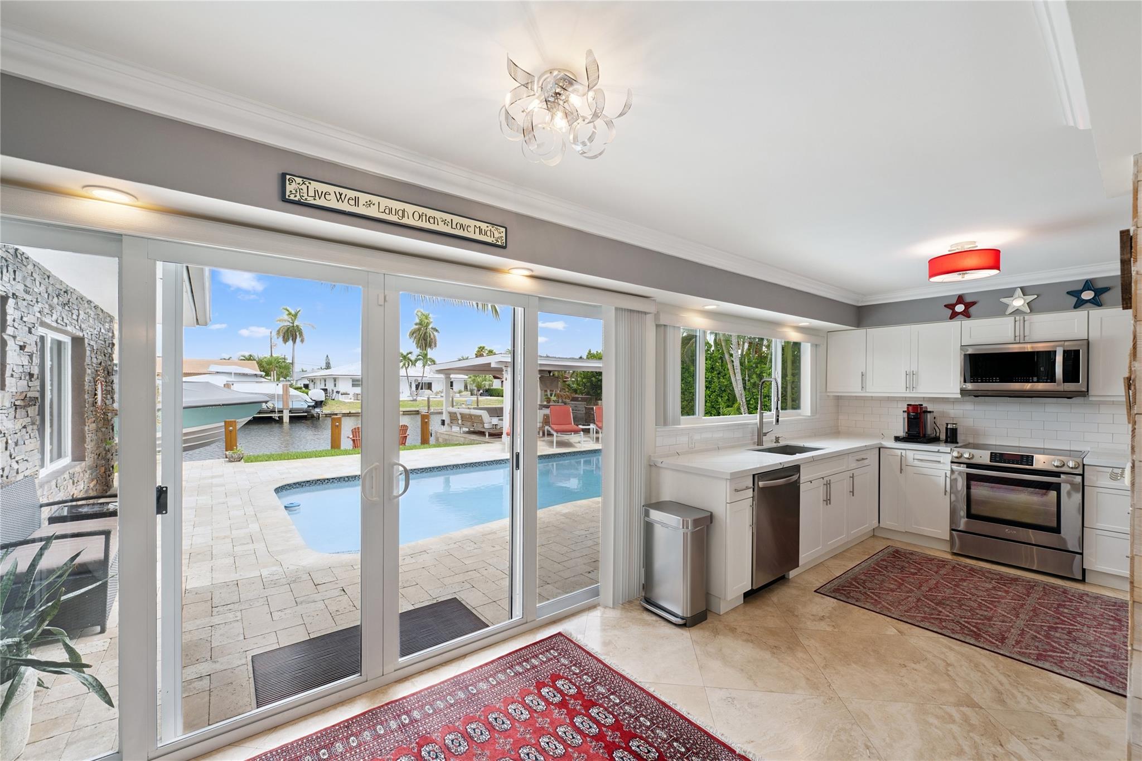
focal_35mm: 14
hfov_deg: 104.3
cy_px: 380
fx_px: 444
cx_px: 571
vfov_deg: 81.2
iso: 250
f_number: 7.1
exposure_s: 1/50
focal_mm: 14
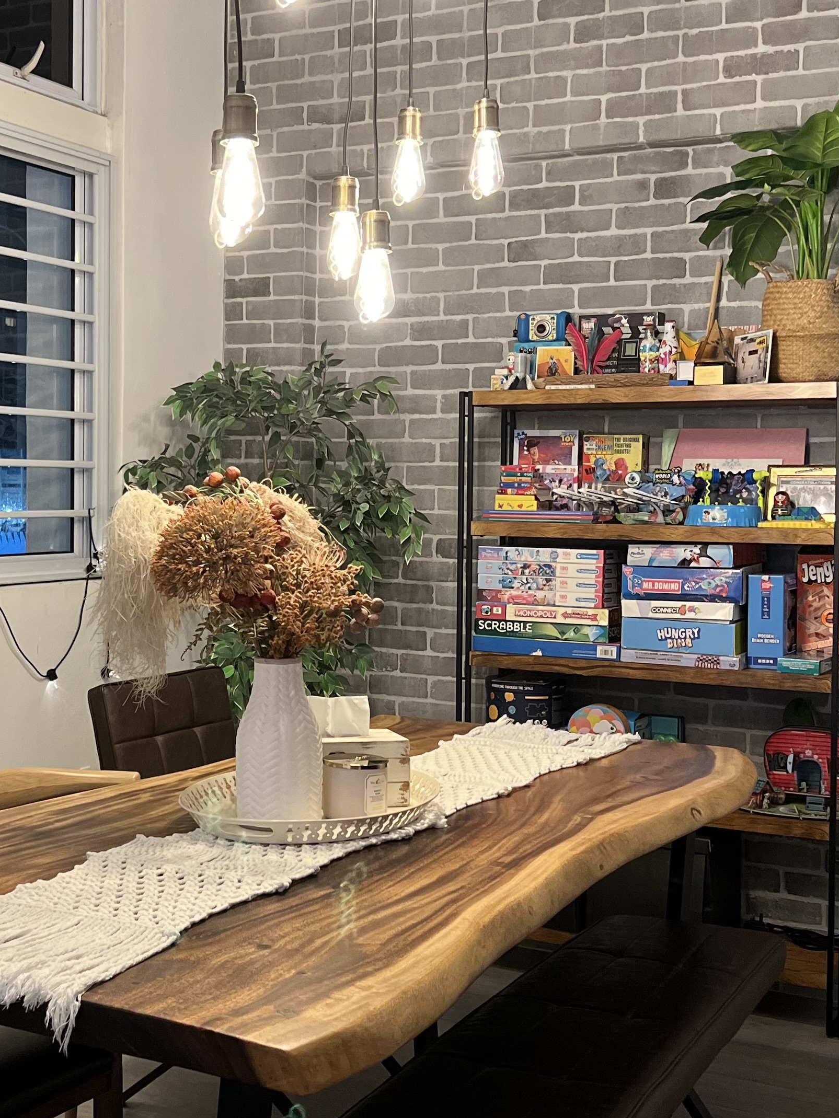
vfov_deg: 38.9
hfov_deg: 29.5
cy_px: 543
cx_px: 305
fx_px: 1583
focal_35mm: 49
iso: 400
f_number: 1.5
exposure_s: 1/50
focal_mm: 5.7
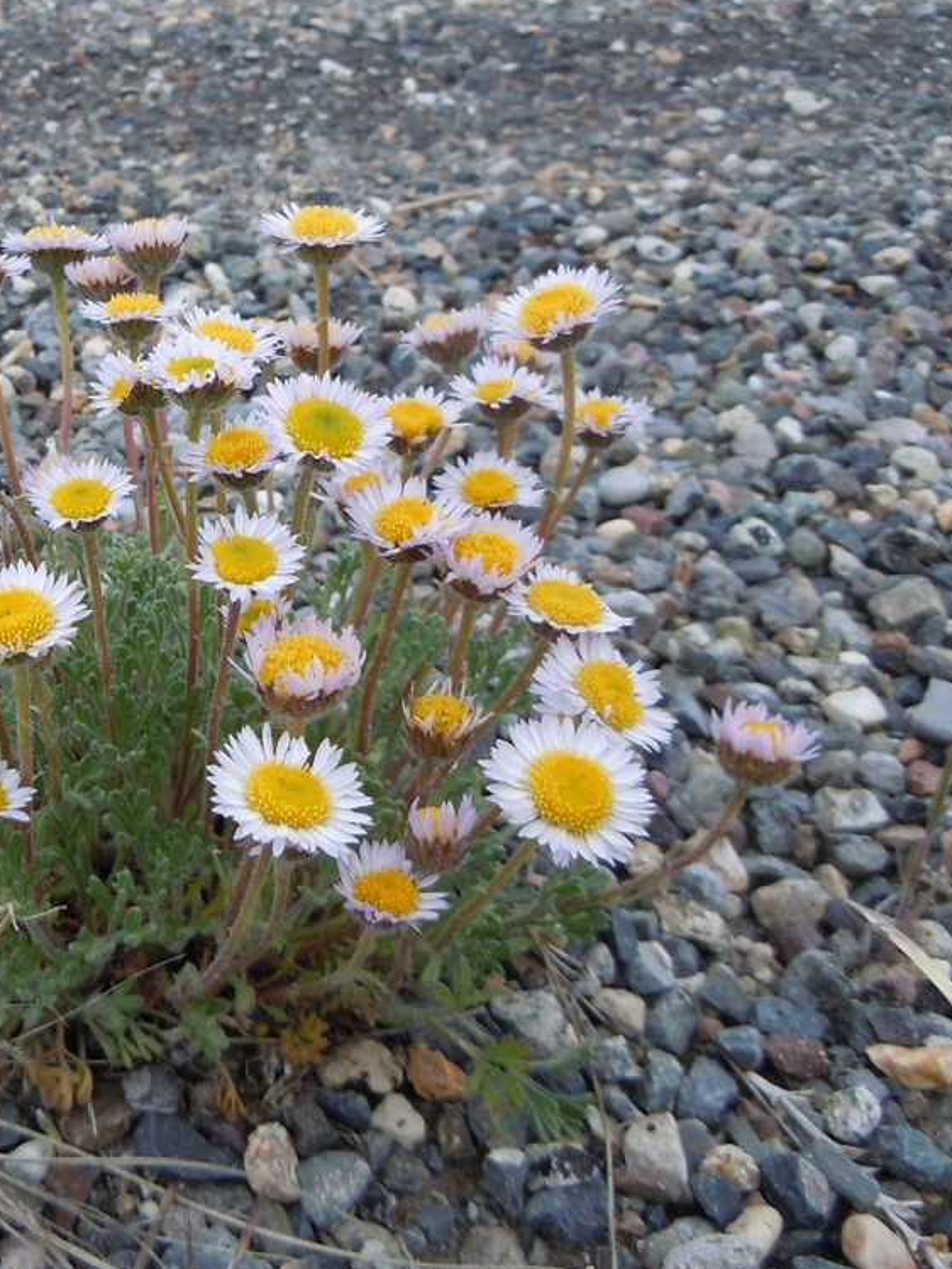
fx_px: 1503
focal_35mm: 41
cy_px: 642
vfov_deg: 45.8
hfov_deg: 33.3
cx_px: 97
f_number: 3.5
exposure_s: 1/250
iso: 100
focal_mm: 5.4
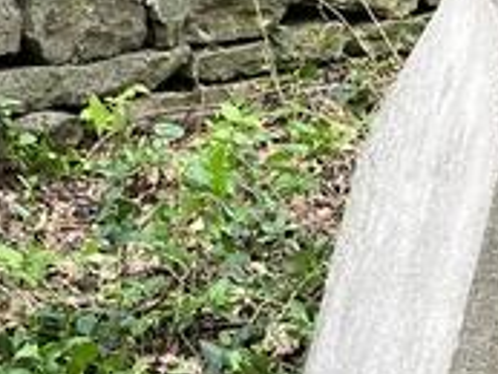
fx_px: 2217
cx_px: 167
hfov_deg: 12.8
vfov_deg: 9.6
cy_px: 299
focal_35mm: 154
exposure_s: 1/121
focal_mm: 5.7
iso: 100
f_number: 1.5
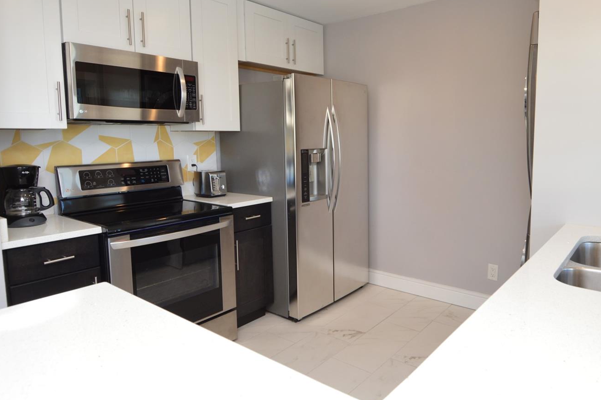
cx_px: 358
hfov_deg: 77.8
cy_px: 179
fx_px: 367
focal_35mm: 22
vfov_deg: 57.0
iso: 400
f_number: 4.5
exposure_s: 1/80
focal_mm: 12
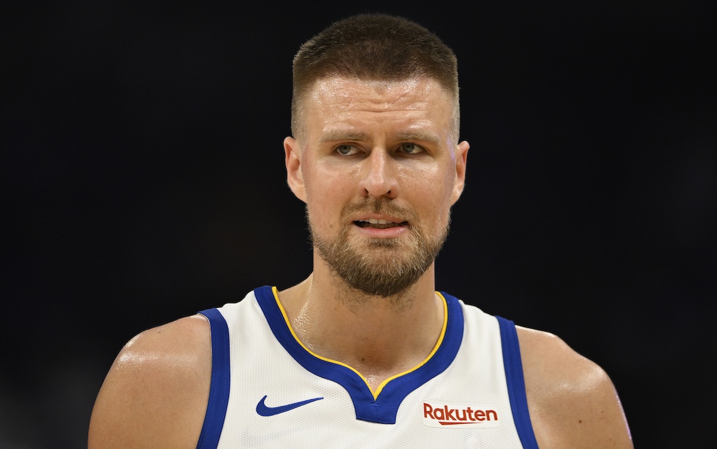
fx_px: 7994
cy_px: 238
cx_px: 359
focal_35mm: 409
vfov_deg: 3.2
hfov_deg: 5.1
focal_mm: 400
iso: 2500
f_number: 2.8
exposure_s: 1/2000
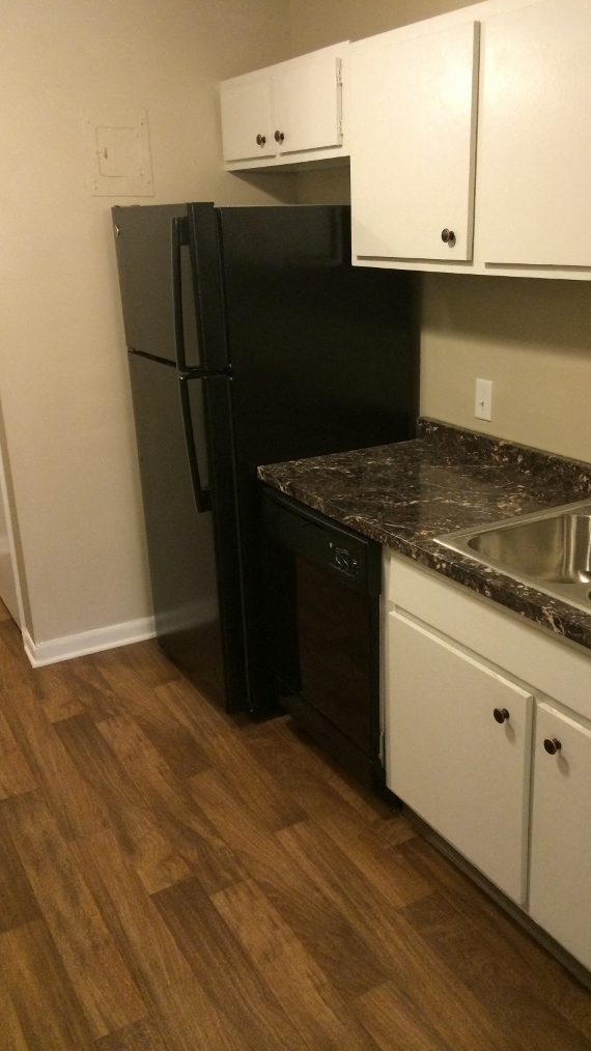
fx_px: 920
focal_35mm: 33
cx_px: 348
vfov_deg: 59.5
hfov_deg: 35.5
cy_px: 522
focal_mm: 4.12
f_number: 2.2
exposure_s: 1/30
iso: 200
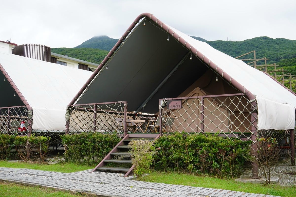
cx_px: 148
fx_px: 345
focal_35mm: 42
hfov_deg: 46.4
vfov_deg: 31.9
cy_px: 98
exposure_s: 1/100
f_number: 5.6
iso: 100
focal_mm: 28
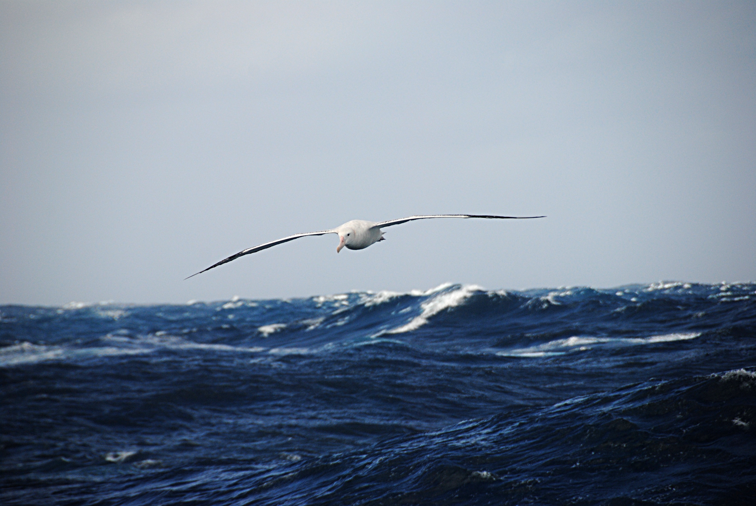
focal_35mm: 300
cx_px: 378
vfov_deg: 4.6
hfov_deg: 6.9
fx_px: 6308
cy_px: 253
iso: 200
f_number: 5.6
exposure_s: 1/1000
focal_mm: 200
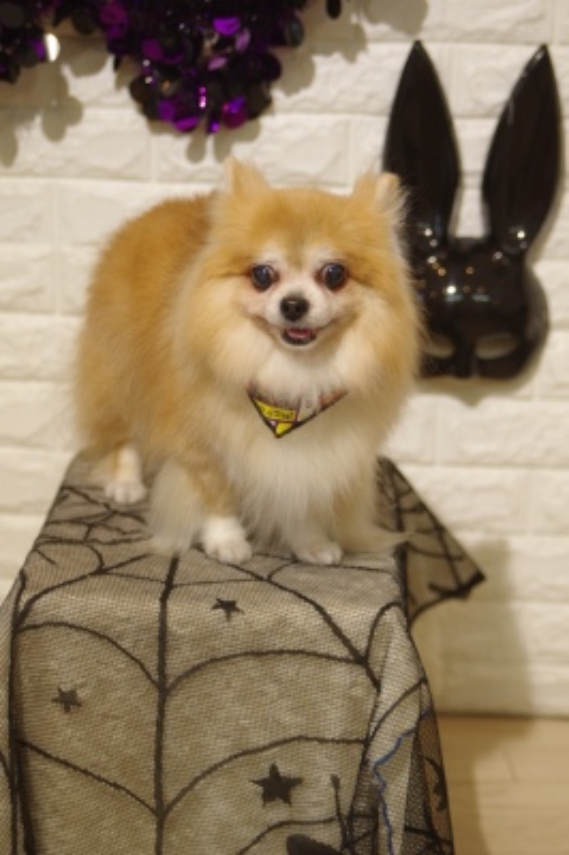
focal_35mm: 75
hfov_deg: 18.2
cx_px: 284
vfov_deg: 27.0
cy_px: 428
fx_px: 1781
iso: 320
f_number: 2.8
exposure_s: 1/125
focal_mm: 50
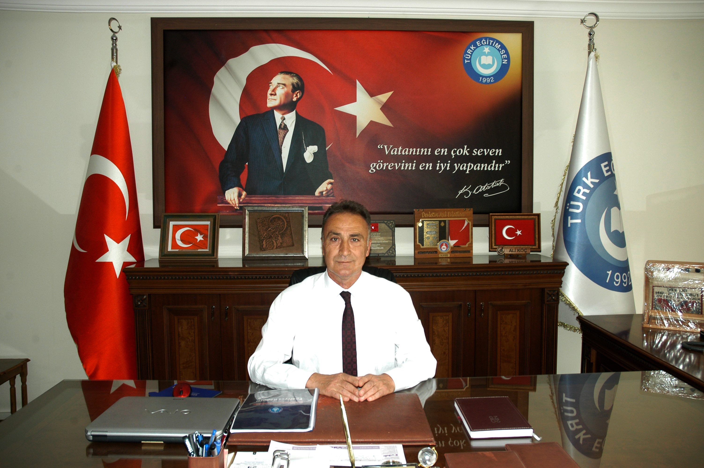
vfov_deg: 47.8
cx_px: 352
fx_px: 528
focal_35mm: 27
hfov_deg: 67.4
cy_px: 234
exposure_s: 1/60
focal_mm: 18
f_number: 4.5
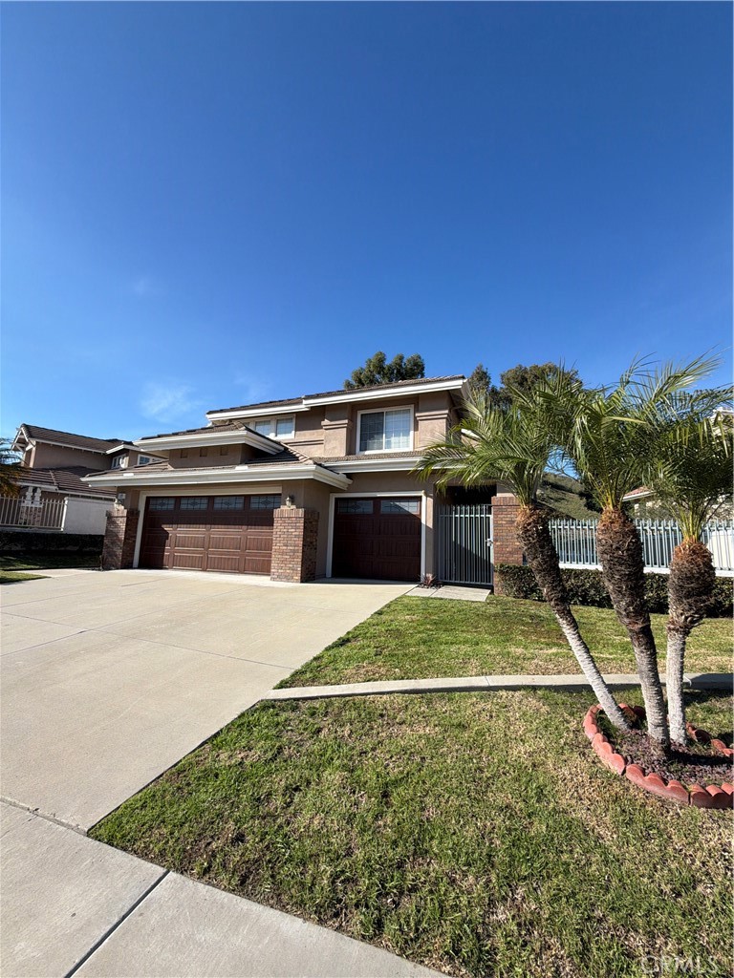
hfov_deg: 85.7
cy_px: 489
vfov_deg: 102.1
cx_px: 367
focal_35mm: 14
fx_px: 396
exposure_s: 1/770
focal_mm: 2.22
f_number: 2.2
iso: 25
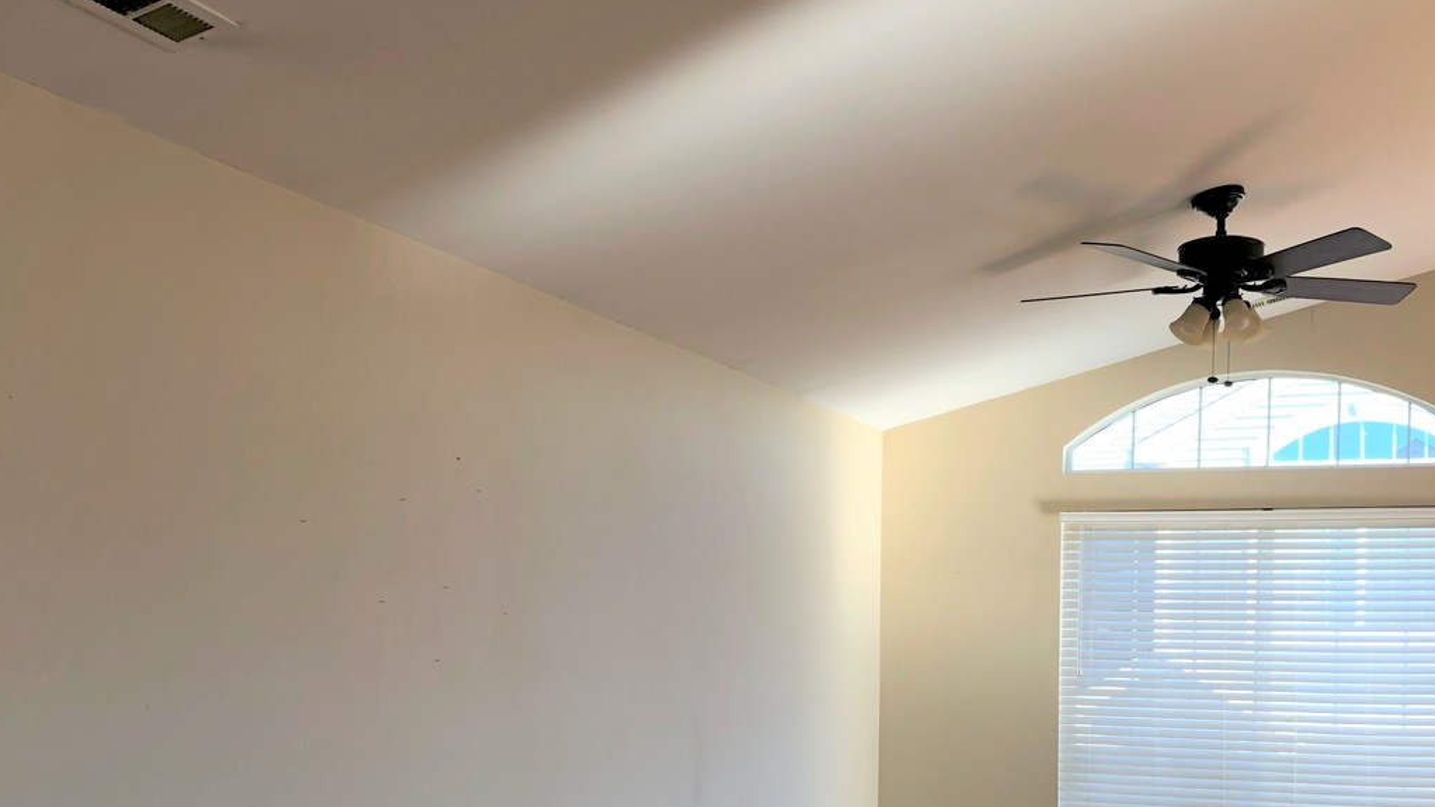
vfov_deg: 27.0
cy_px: 688
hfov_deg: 46.7
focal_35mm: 43
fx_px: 1636
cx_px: 938
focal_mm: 4
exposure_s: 1/120
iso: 80
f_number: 1.8
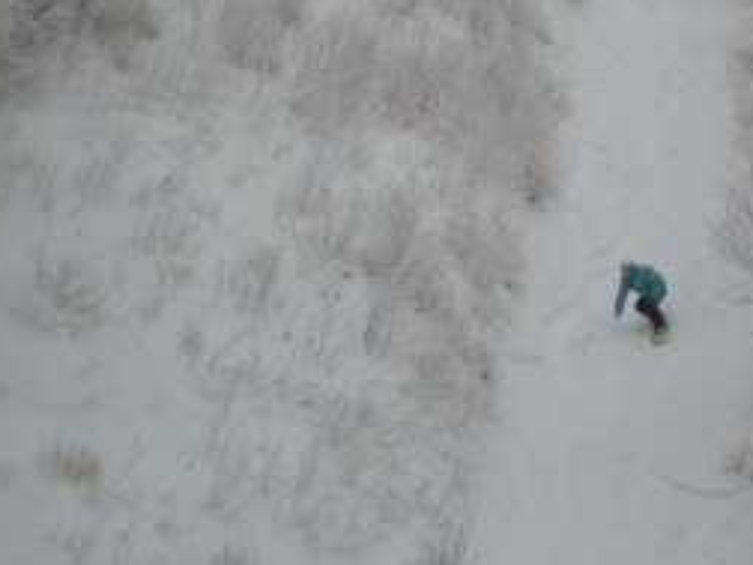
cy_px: 132
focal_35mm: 148
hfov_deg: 13.3
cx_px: 602
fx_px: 3219
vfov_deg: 10.0
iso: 80
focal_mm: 13.5
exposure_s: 1/125
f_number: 11.3
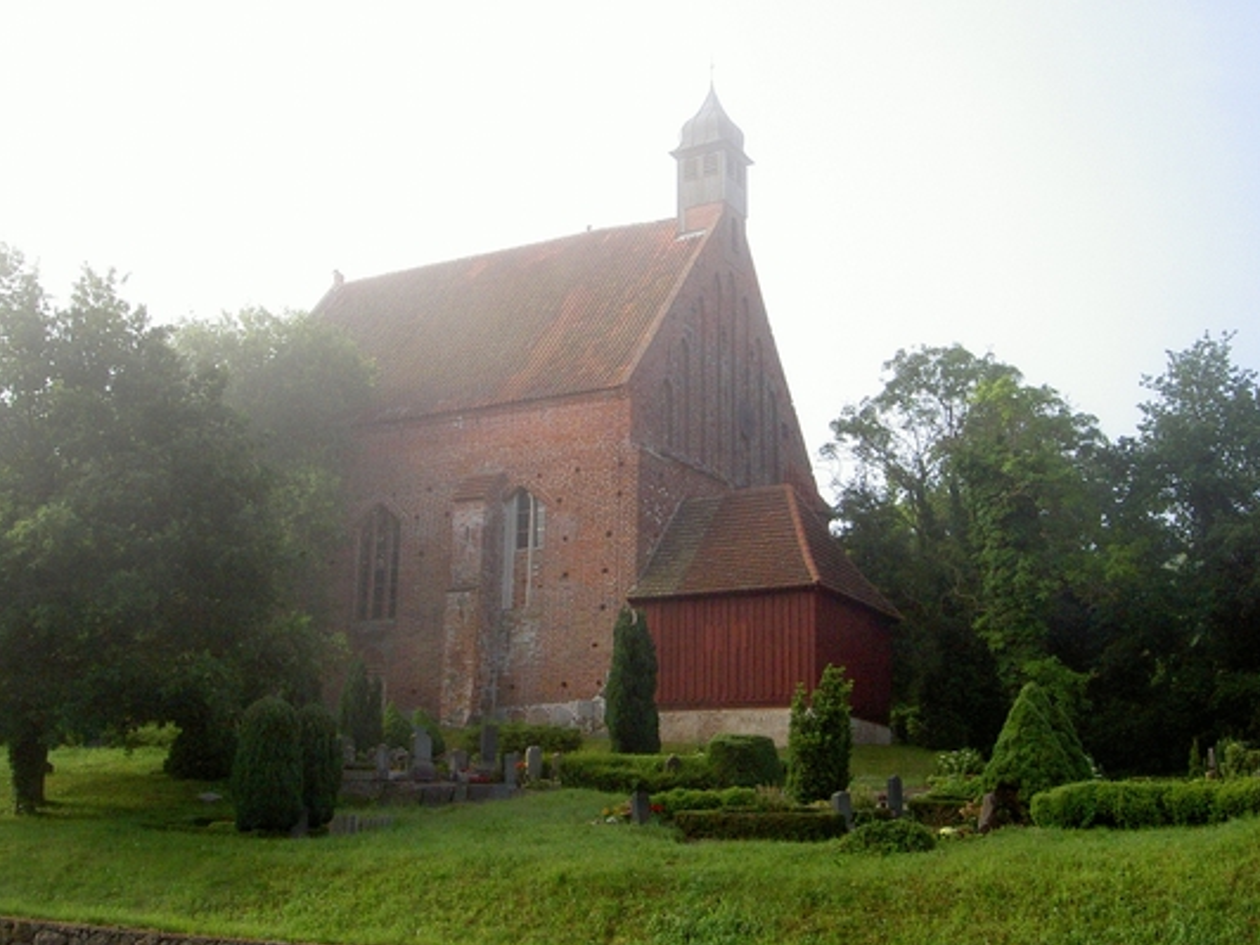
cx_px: 585
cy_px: 471
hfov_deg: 42.9
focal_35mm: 44
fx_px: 1602
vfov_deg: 32.9
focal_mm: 8
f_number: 4.7
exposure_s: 1/640
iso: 200
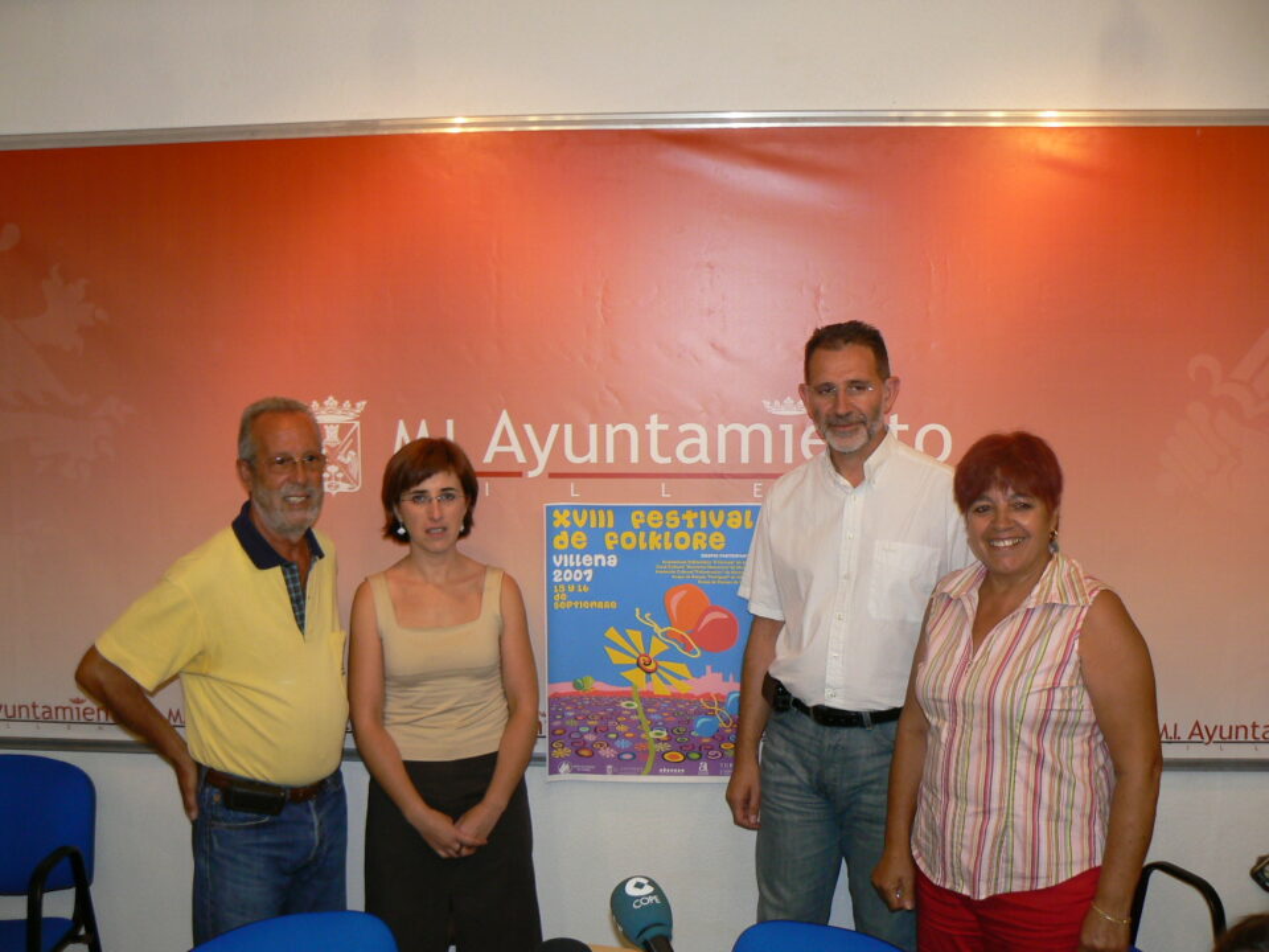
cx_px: 634
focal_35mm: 36
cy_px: 476
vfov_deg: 39.7
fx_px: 1320
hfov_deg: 51.4
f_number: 2.8
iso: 100
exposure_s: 1/25
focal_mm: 6
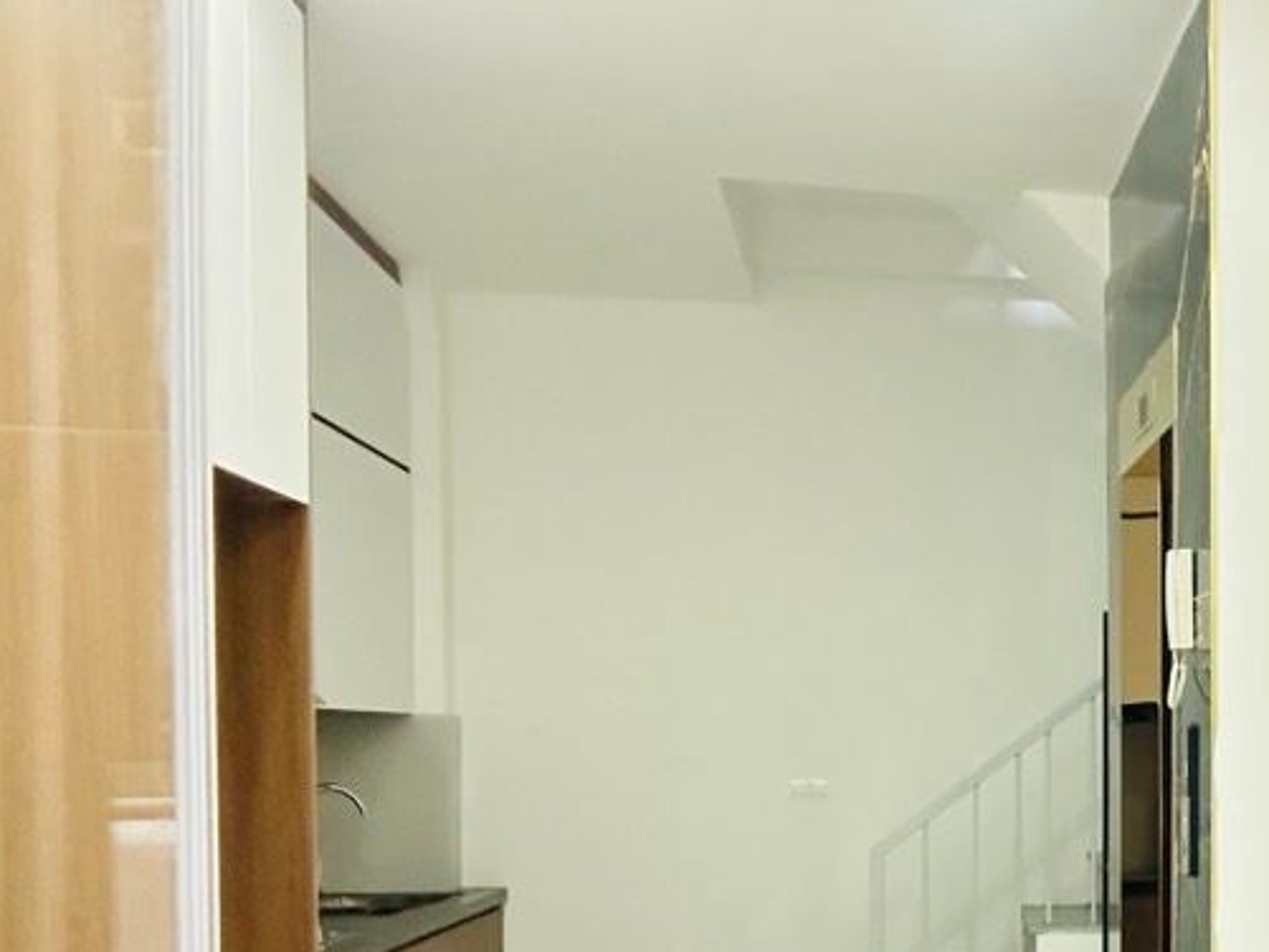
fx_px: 1723
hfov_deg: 36.3
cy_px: 798
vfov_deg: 30.0
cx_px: 1274
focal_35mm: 47
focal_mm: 2.69
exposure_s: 1/50
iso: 320
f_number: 1.9
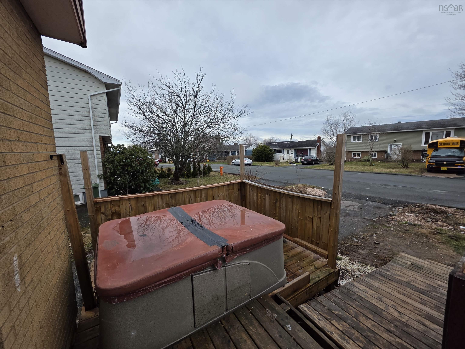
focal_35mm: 13
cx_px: 232
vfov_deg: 89.9
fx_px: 175
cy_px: 174
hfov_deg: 106.2
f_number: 1.9
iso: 40
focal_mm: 2.2
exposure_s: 1/1350
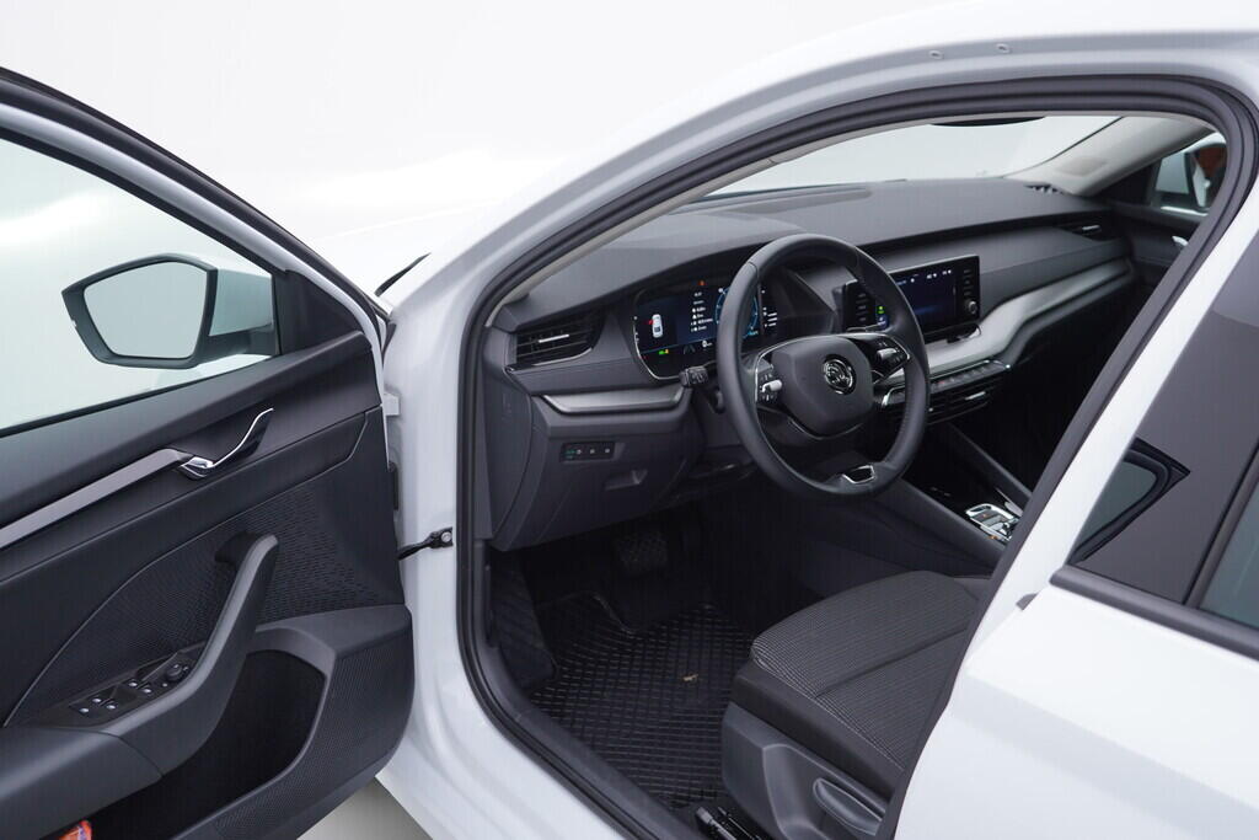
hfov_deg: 53.1
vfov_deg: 36.9
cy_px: 420
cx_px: 630
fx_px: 1259
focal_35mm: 36
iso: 125
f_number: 3.5
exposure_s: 1/60
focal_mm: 24
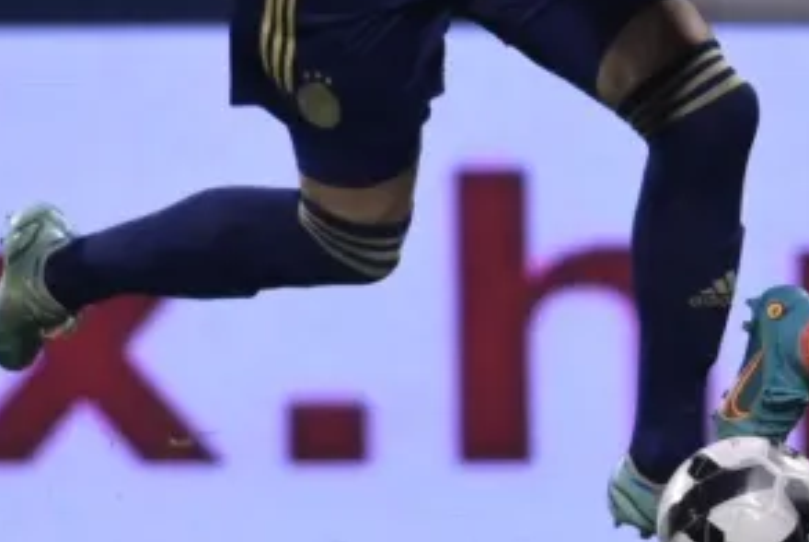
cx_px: 729
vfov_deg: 1.3
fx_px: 23304
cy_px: -106
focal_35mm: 1036
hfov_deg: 2.0
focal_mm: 400
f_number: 2.8
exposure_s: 1/2500
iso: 5000
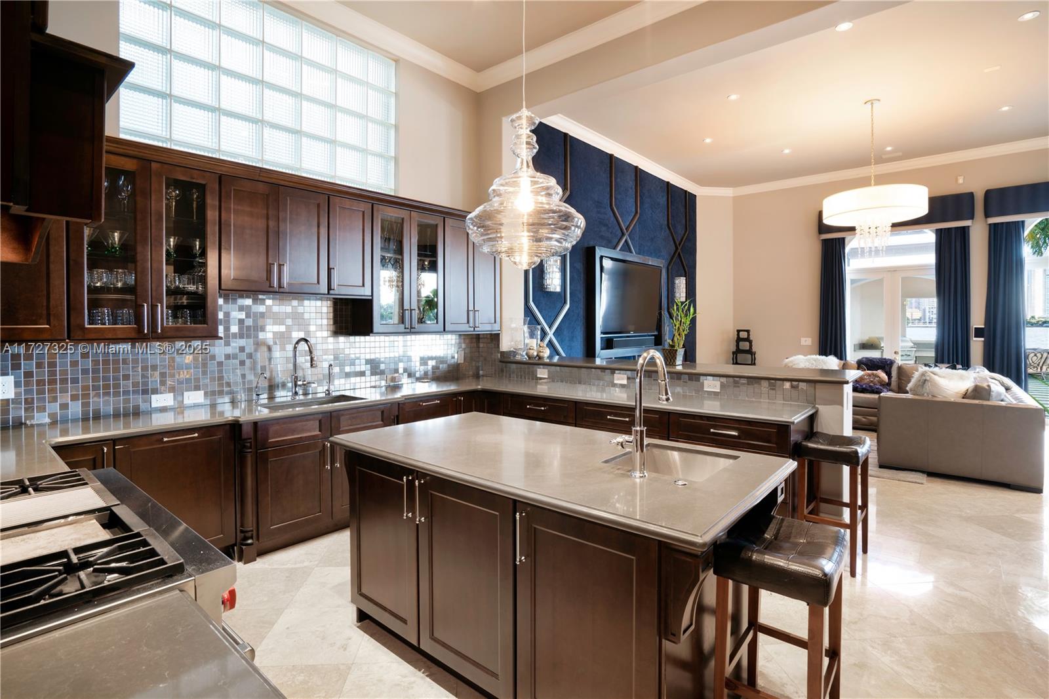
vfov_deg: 70.4
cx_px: 524
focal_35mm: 17
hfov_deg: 93.3
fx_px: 495
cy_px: 350
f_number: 9
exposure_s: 1/5
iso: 100
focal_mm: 17
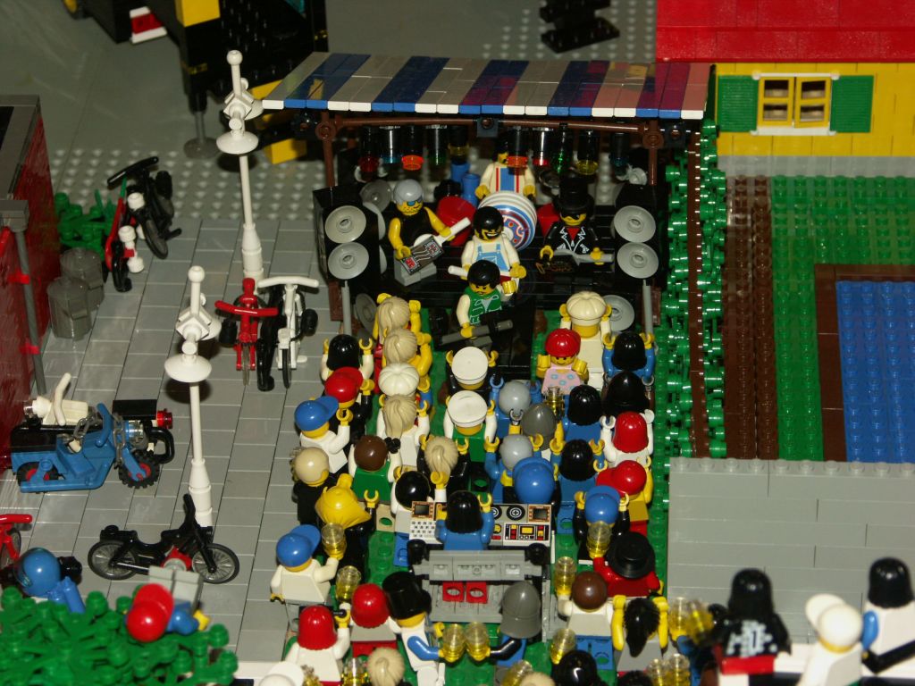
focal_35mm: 119
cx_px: 458
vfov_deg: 12.5
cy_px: 343
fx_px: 3146
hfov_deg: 16.6
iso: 200
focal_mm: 30.43
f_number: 4.5
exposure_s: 1/125
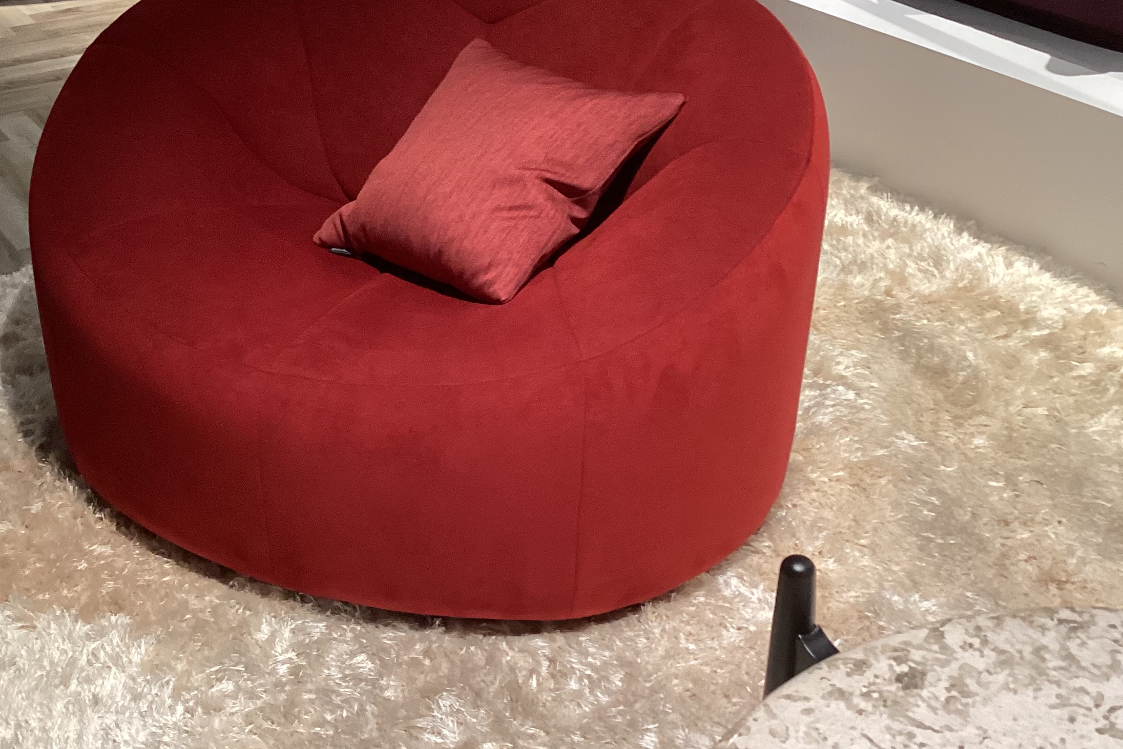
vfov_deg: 27.9
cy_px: 263
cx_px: 434
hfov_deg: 40.9
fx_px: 1497
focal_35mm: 48
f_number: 2.4
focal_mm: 3.3
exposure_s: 1/60
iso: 250
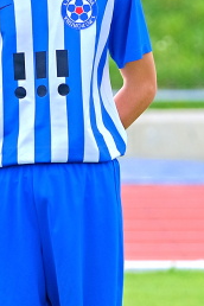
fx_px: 3672
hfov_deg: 3.2
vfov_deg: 4.8
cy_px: 208
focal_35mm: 432
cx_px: 30
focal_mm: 106
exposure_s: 1/1100
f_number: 2.8
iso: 320
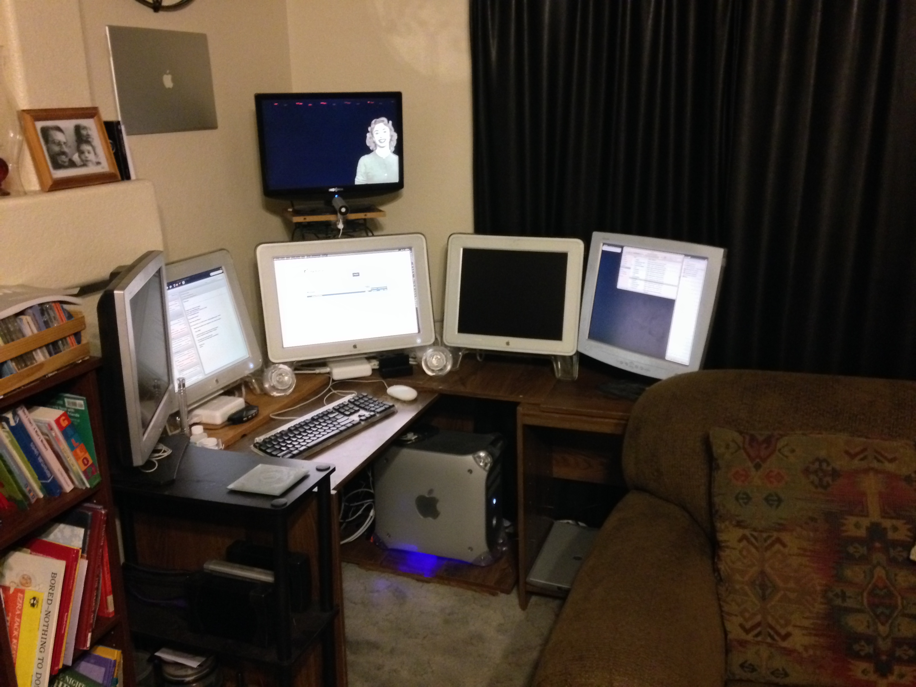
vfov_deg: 42.9
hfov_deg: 55.4
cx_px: 458
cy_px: 344
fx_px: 873
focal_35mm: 33
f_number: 2.4
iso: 800
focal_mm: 4.12
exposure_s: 1/15
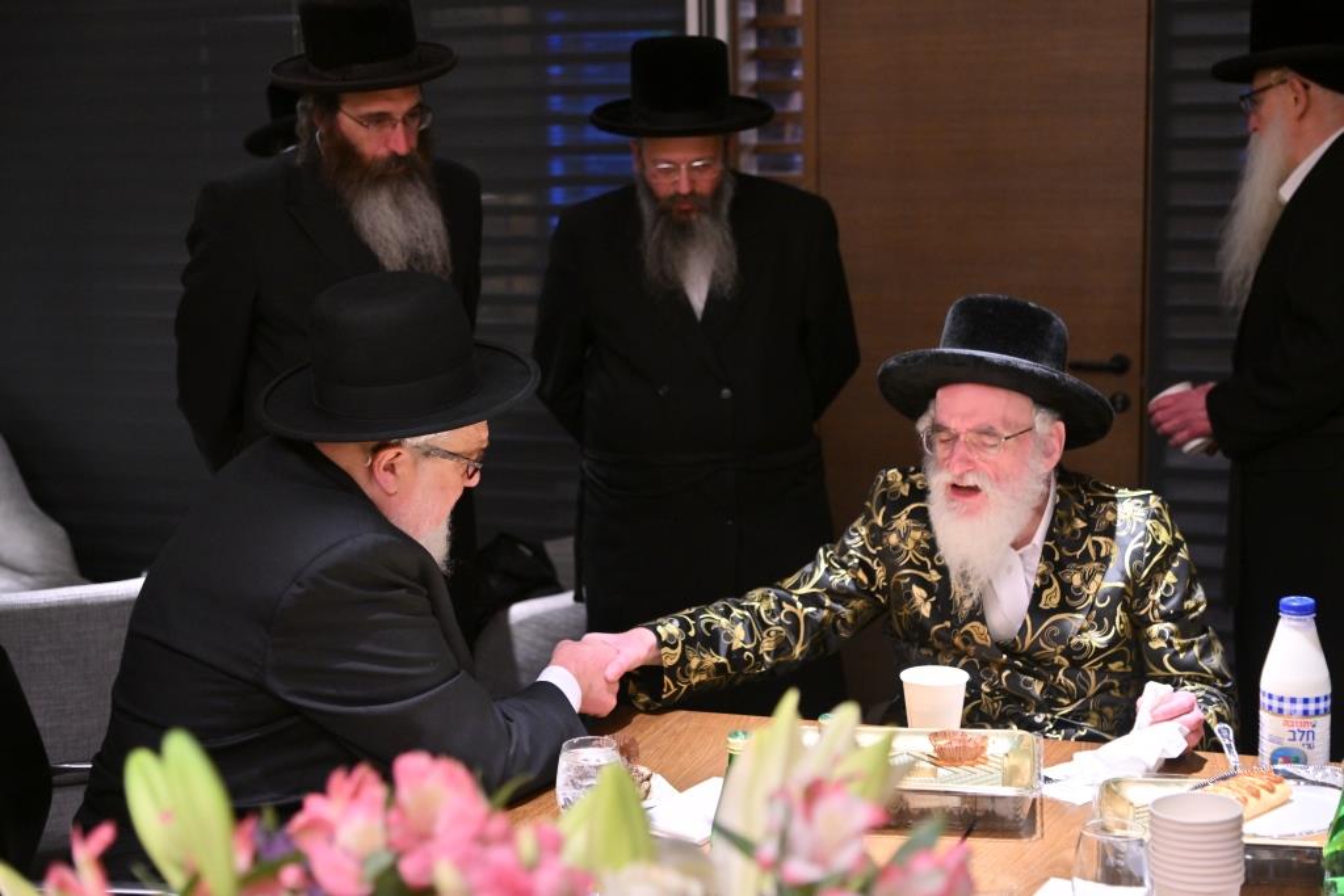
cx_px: 672
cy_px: 448
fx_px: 2053
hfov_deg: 36.2
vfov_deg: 24.6
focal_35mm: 55
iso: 1000
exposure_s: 1/125
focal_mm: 55
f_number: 4
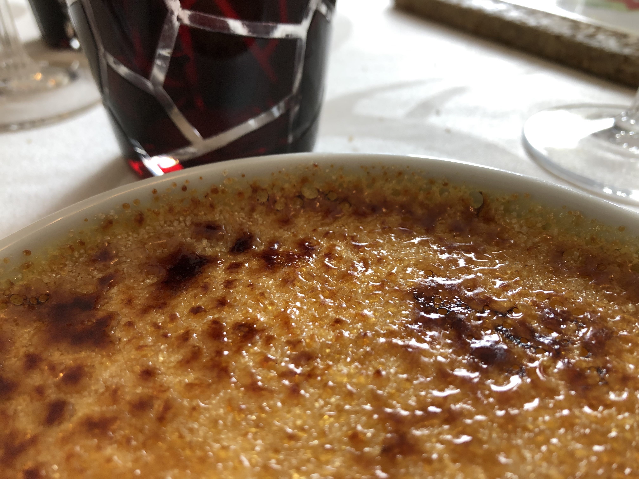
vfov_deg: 49.7
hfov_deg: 63.4
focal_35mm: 28
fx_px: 517
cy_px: 240
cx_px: 320
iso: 32
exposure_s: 1/33
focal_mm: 3.99
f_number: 1.8
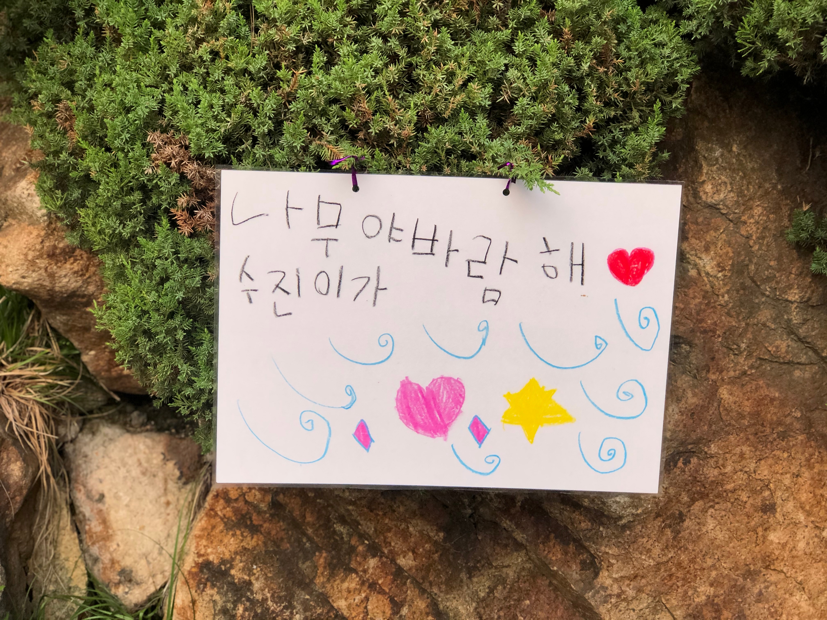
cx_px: 414
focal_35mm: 57
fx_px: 1362
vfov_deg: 25.7
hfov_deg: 33.8
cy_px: 310
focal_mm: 6.6
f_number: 2.8
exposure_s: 1/30
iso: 32
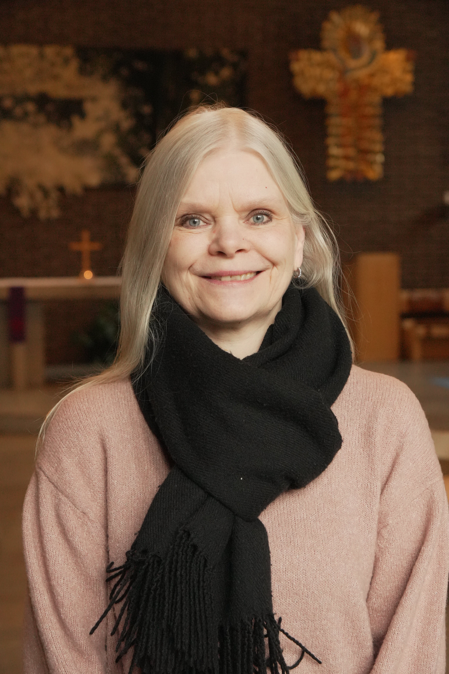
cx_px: 224
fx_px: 1179
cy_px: 337
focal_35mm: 63
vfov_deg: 31.9
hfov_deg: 21.6
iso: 4000
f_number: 4
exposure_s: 1/250
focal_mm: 42
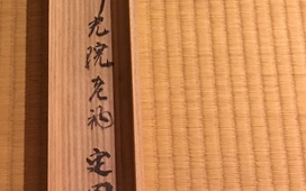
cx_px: 93
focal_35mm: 61
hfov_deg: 33.1
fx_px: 509
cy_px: -42
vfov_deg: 19.9
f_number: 2.2
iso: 100
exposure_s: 1/4
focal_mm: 4.15
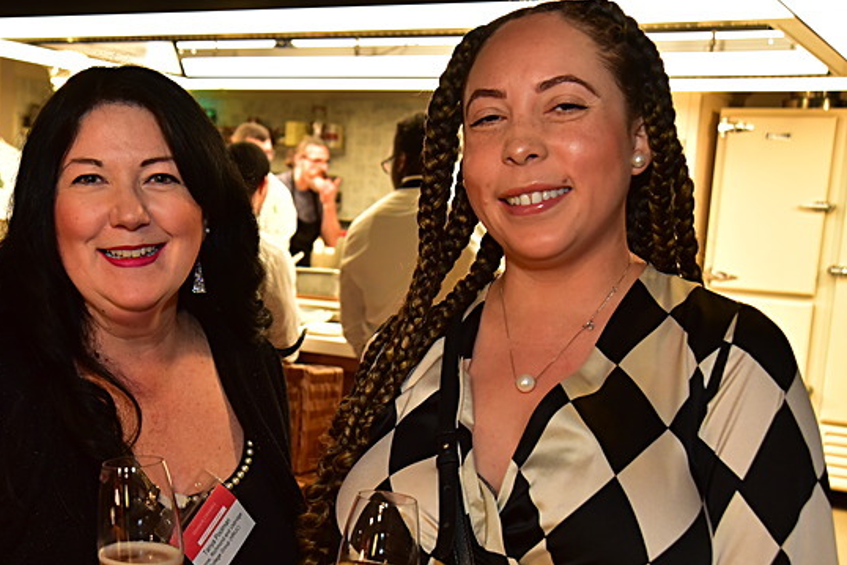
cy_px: 367
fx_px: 1224
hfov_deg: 37.8
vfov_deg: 25.9
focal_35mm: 52
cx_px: 293
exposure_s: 1/50
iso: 1600
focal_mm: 35
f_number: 5.6
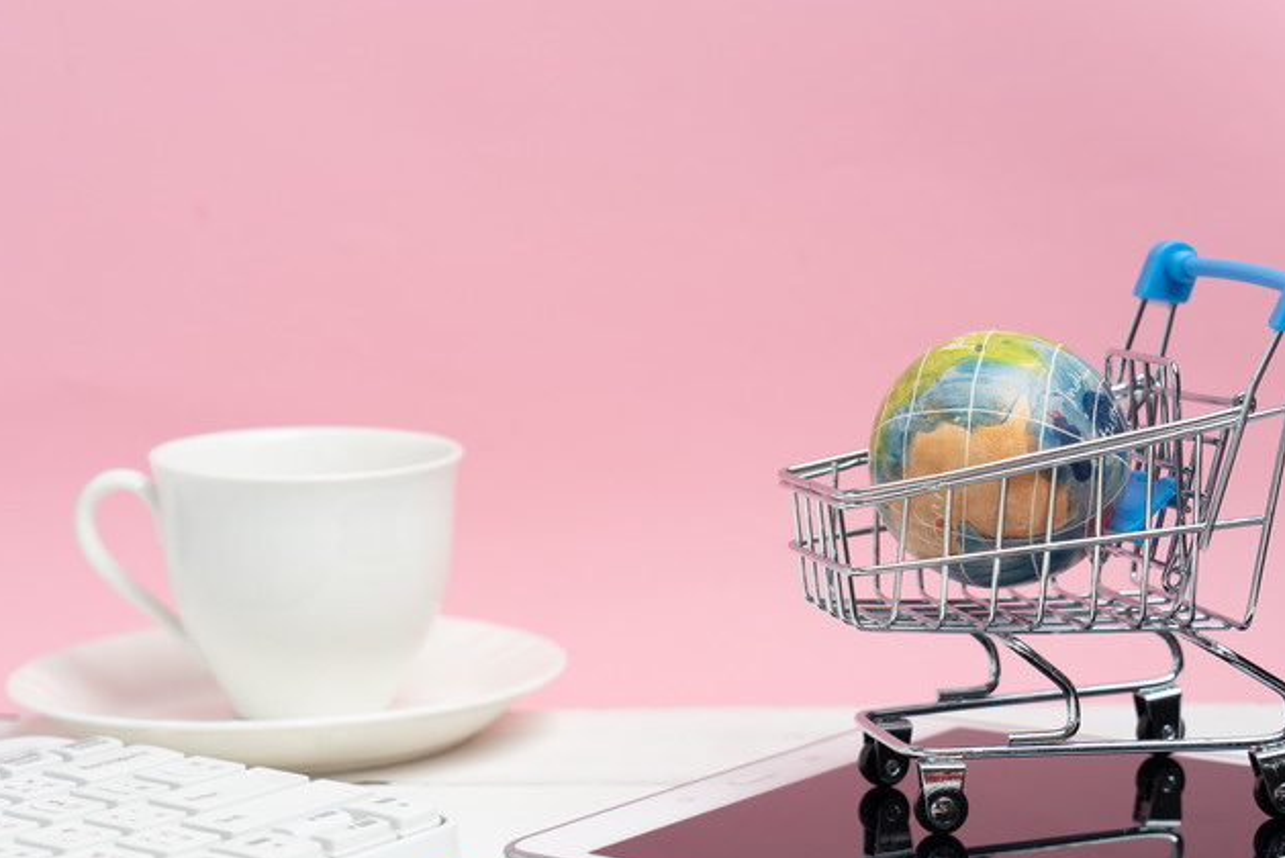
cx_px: 671
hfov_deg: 25.7
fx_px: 2821
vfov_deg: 17.3
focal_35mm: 79
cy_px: 515
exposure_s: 1/80
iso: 200
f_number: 7.1
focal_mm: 65
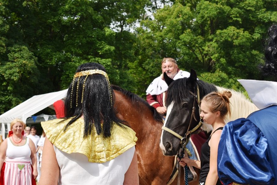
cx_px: 123
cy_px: 80
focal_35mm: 96
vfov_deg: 14.3
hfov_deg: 21.3
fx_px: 736
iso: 100
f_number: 10
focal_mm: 55
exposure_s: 1/200
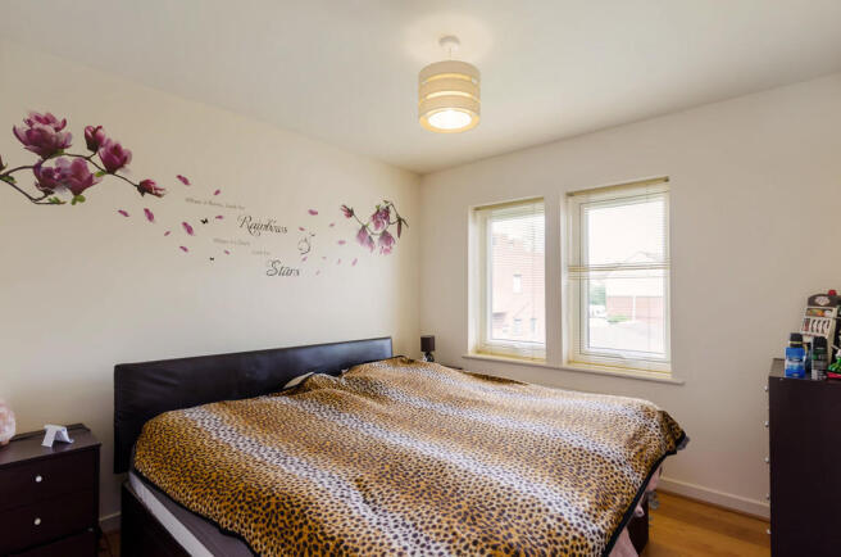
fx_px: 419
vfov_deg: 67.1
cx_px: 420
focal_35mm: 18
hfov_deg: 90.1
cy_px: 278
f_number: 7.1
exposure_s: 1/25
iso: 400
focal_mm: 12
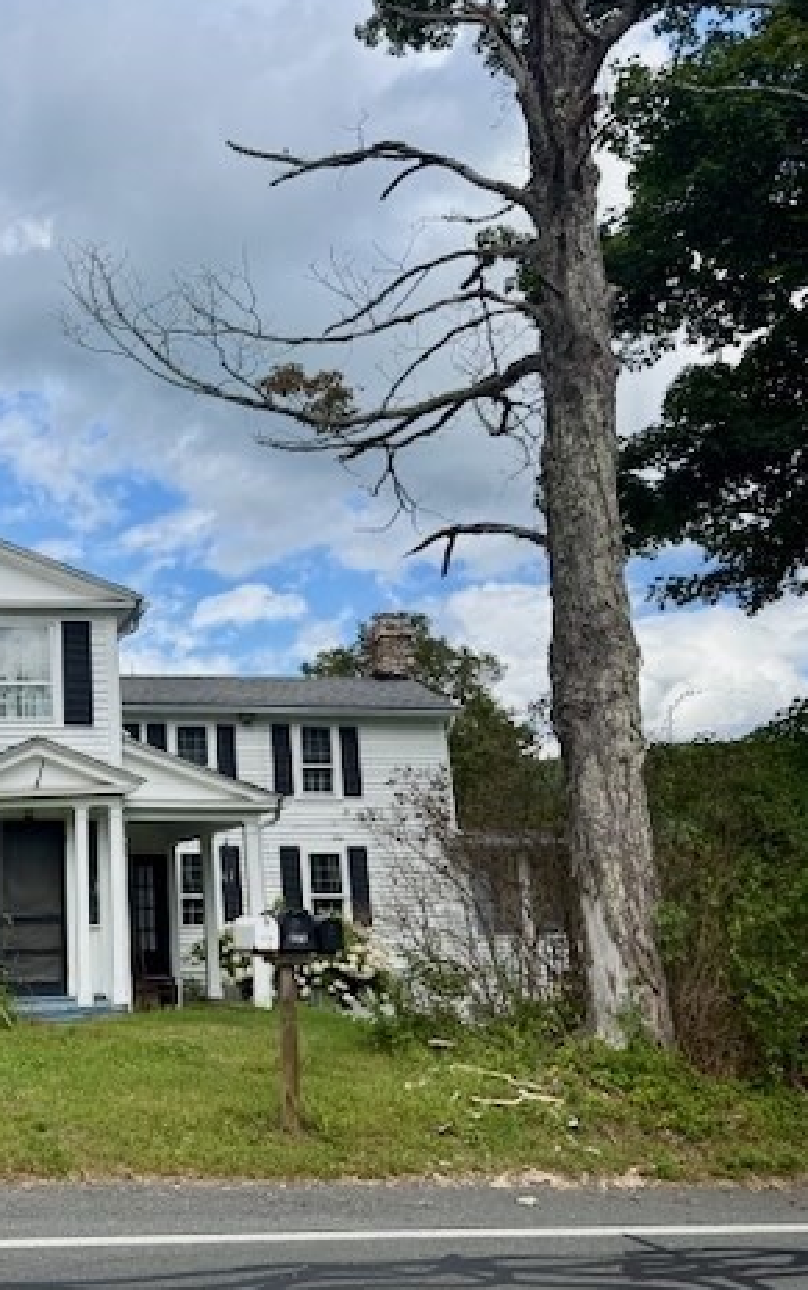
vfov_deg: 55.3
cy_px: 657
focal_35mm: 35
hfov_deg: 34.1
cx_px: 64
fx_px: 1232
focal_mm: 6.76
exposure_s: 1/3584
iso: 80
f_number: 1.78
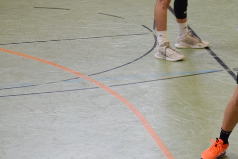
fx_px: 2250
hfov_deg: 6.0
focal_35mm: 340
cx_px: 313
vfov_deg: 4.0
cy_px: 125
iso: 1600
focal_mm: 85
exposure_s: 1/500
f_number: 4
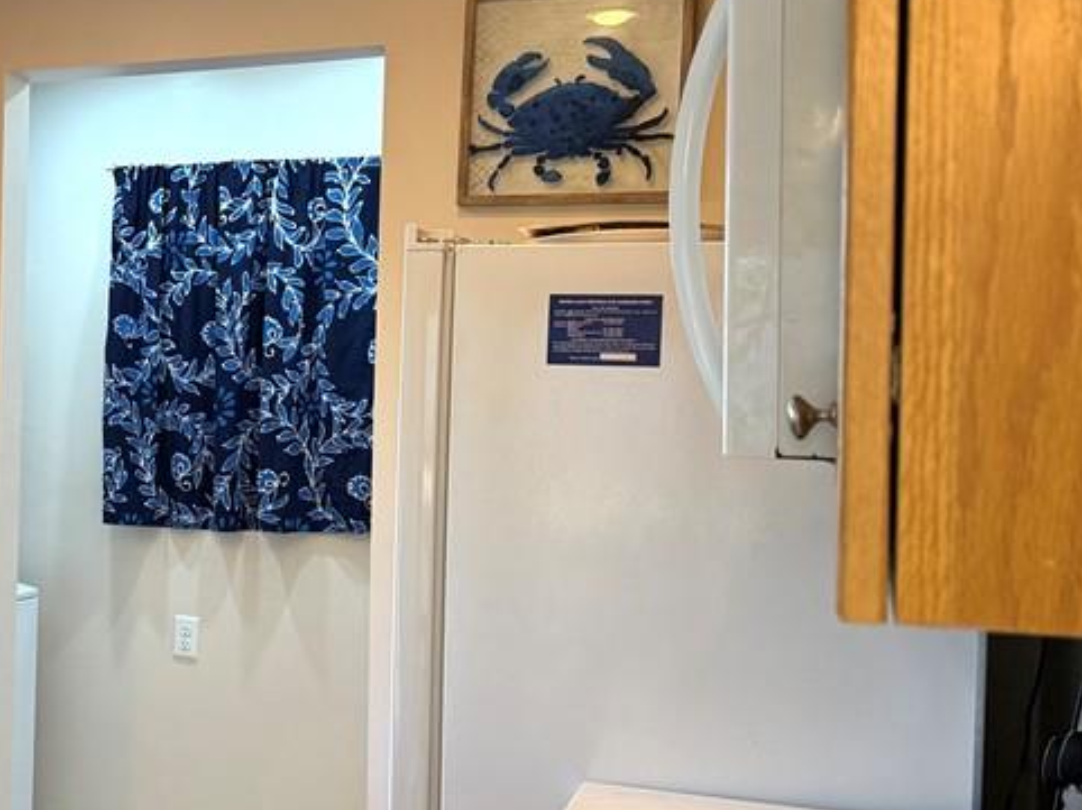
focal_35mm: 51
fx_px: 1593
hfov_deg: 35.1
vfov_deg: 28.5
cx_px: 83
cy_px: 399
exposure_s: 1/167
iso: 200
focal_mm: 6.76
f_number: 1.78
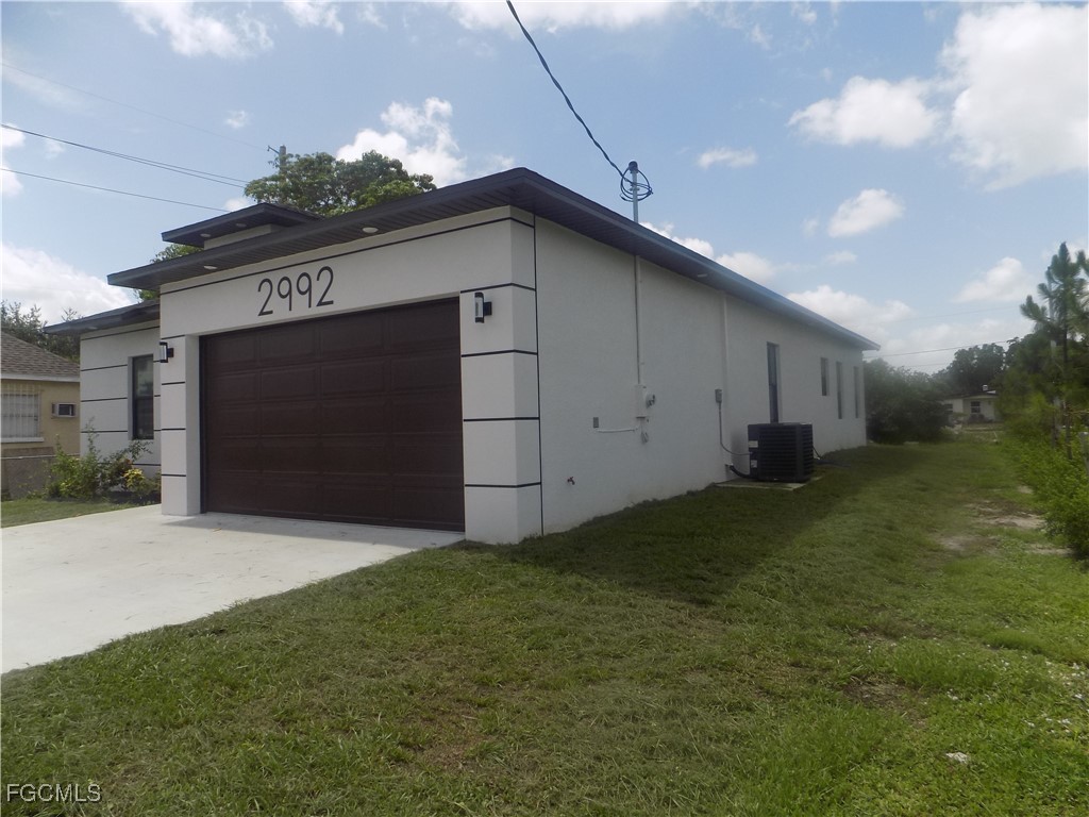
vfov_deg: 58.9
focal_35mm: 23
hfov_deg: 73.9
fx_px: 724
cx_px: 544
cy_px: 408
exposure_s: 1/1000
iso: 80
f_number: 3.1
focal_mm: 4
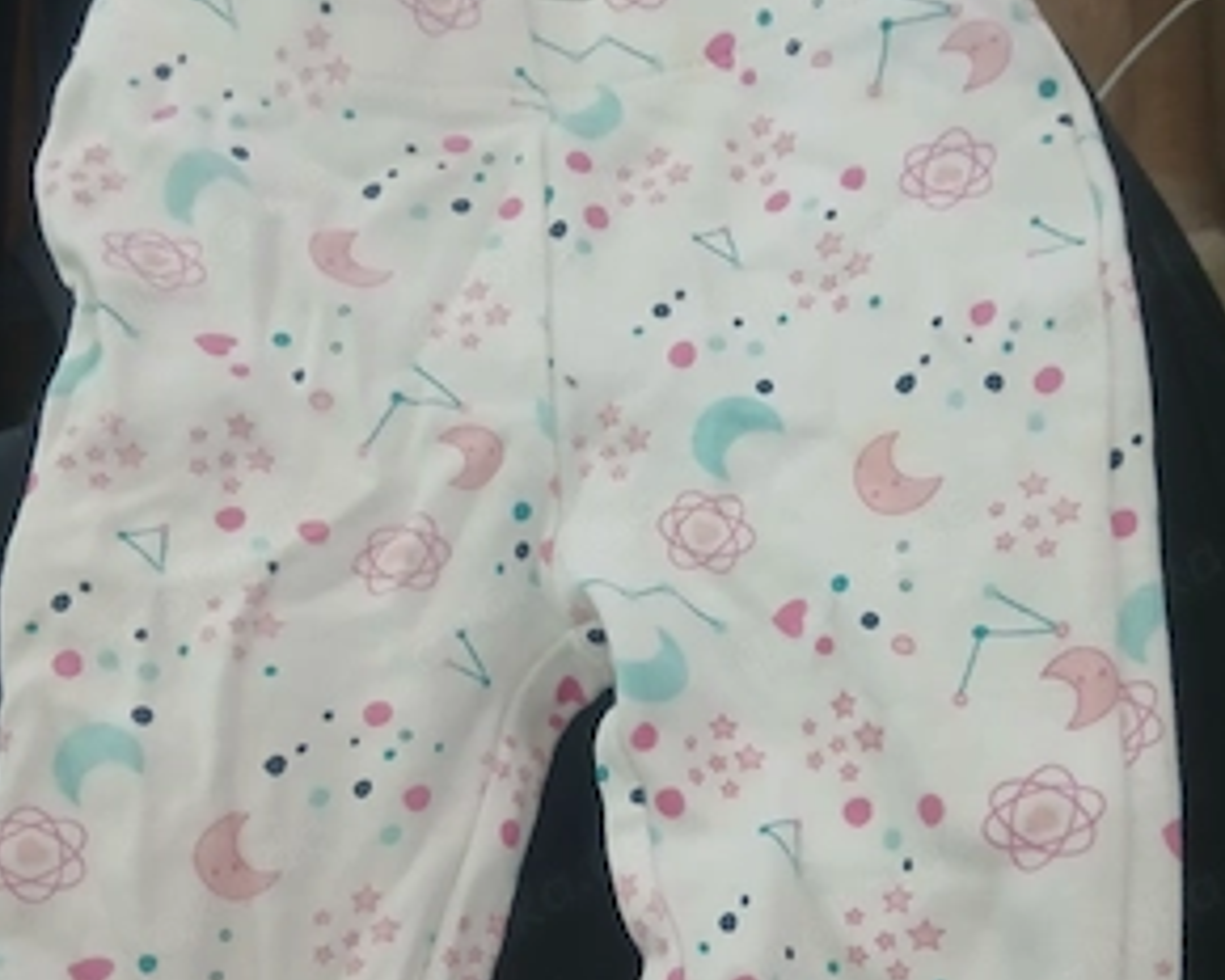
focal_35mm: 35
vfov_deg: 41.9
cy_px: 625
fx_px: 1269
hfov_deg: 51.5
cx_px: 621
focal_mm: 3.98
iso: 400
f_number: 1.8
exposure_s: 1/24
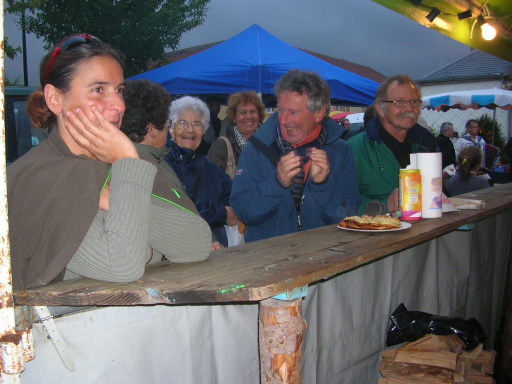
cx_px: 256
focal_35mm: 35
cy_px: 192
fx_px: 518
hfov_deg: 52.6
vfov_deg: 40.7
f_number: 2.8
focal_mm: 5.8
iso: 63
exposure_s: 1/60.1
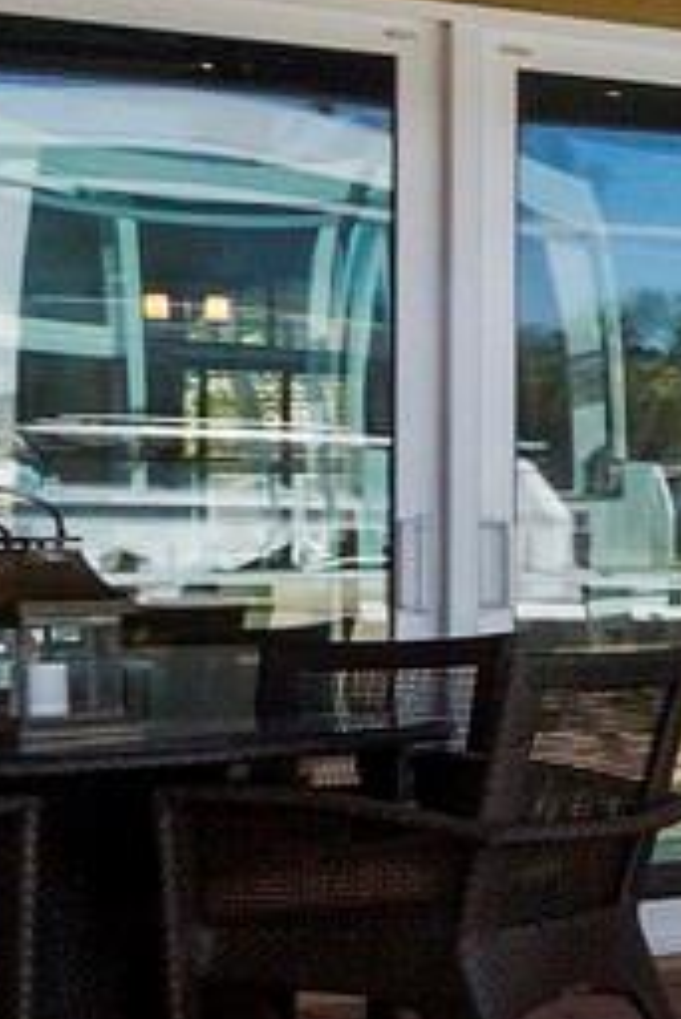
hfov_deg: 7.8
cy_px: 541
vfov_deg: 22.4
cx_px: 2863
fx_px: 2578
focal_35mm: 91
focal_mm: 7
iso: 400
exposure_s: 1/125
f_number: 11
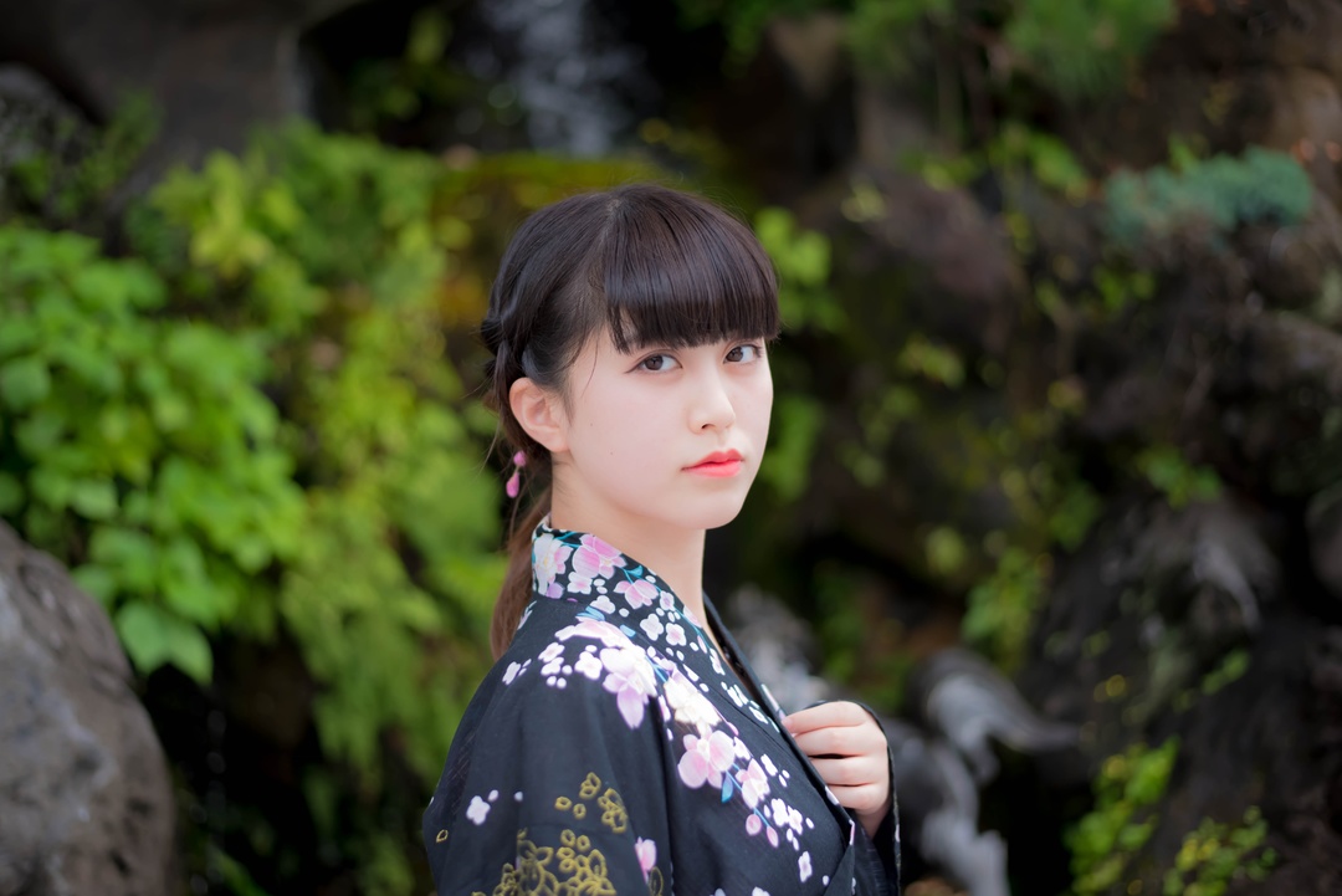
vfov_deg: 27.0
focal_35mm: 50
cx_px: 671
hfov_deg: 39.6
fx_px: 1865
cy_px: 448
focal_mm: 50
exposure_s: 1/800
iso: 250
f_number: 1.8
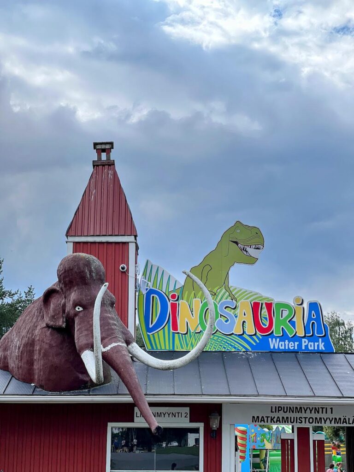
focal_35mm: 77
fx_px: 1050
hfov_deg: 19.1
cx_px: 177
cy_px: 236
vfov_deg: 25.3
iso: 32
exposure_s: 1/289
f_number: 2.8
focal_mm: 9
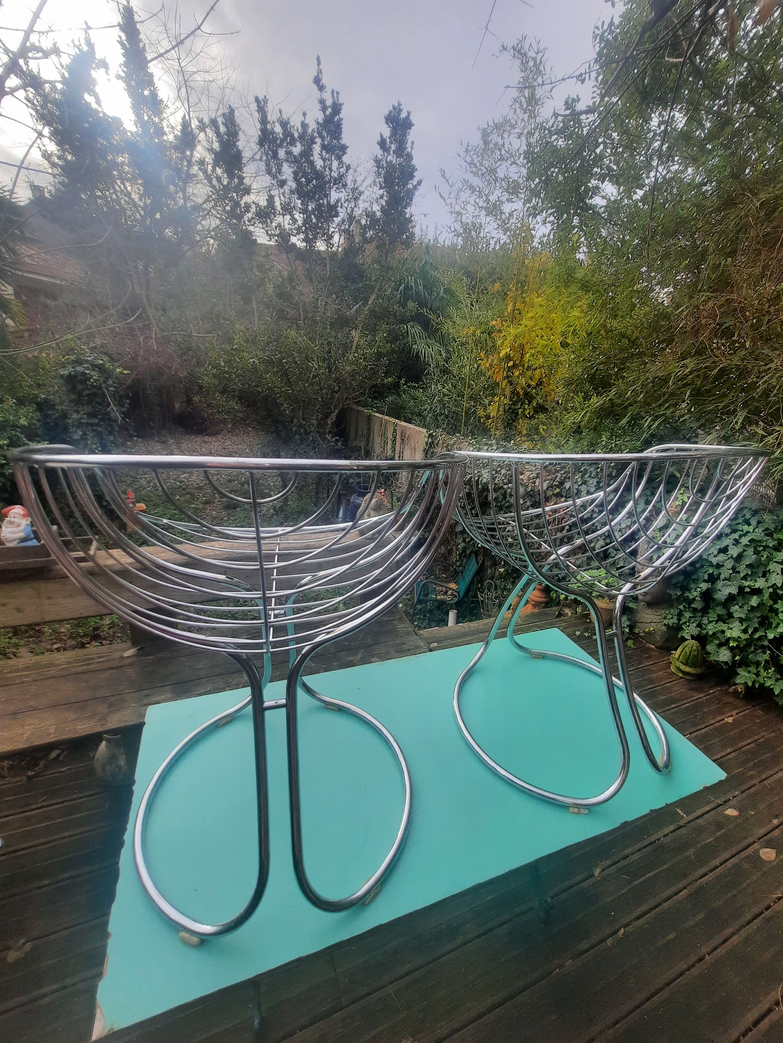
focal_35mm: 14
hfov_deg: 85.6
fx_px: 422
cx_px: 417
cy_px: 529
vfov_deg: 102.1
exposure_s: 1/307
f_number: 2.2
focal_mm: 1.74
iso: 40
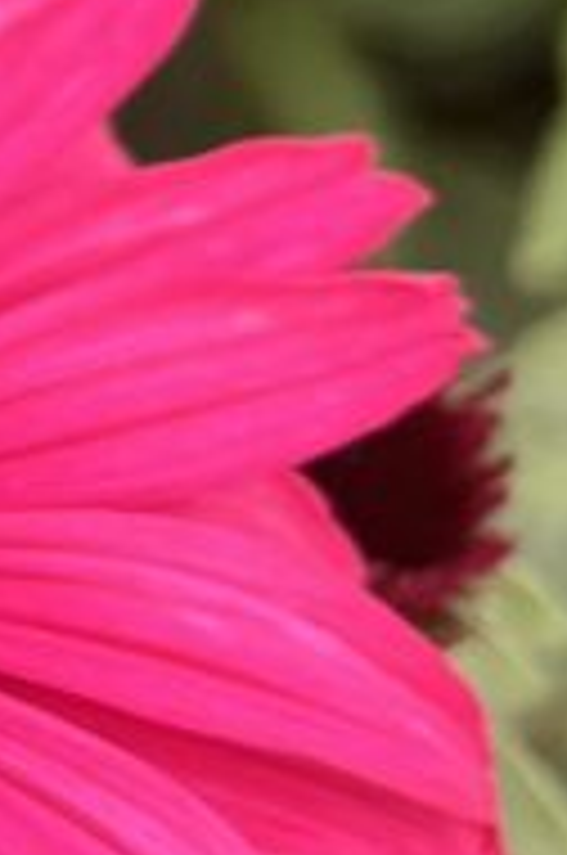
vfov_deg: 14.0
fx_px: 3462
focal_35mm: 146
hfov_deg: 8.6
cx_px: -765
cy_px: 225
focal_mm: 5.1
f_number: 1.6
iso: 125
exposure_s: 1/115
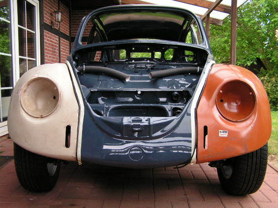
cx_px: 139
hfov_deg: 49.0
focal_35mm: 38
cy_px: 104
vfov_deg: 37.7
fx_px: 305
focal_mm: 6.3
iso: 80
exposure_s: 1/40
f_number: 2.8
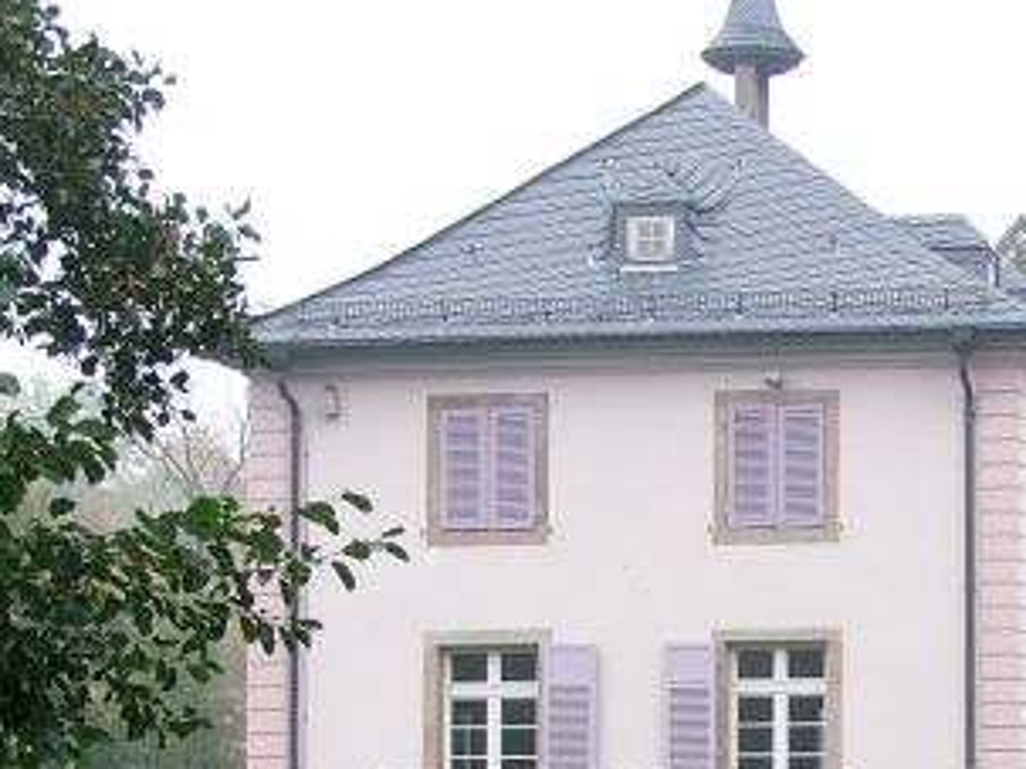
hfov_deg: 14.6
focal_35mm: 132
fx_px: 3911
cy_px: 823
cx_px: 1084
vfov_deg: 11.1
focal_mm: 10.4
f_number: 4
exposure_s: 1/132
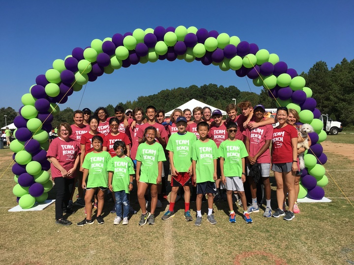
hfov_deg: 61.7
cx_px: 177
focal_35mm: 29
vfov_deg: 48.2
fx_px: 297
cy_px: 132
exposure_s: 1/2564
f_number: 2.2
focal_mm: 4.15
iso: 25
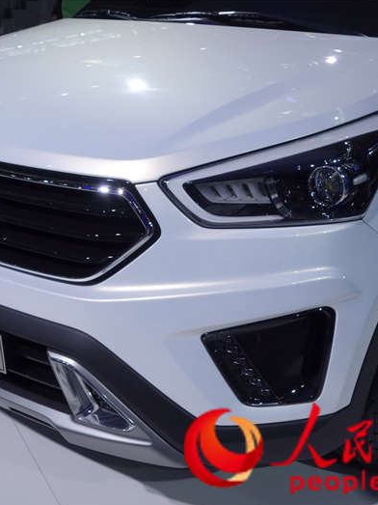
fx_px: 728
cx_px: 207
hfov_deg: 29.1
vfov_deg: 38.2
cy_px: 252
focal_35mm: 50
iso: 125
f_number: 5.6
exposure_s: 1/250
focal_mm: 12.78
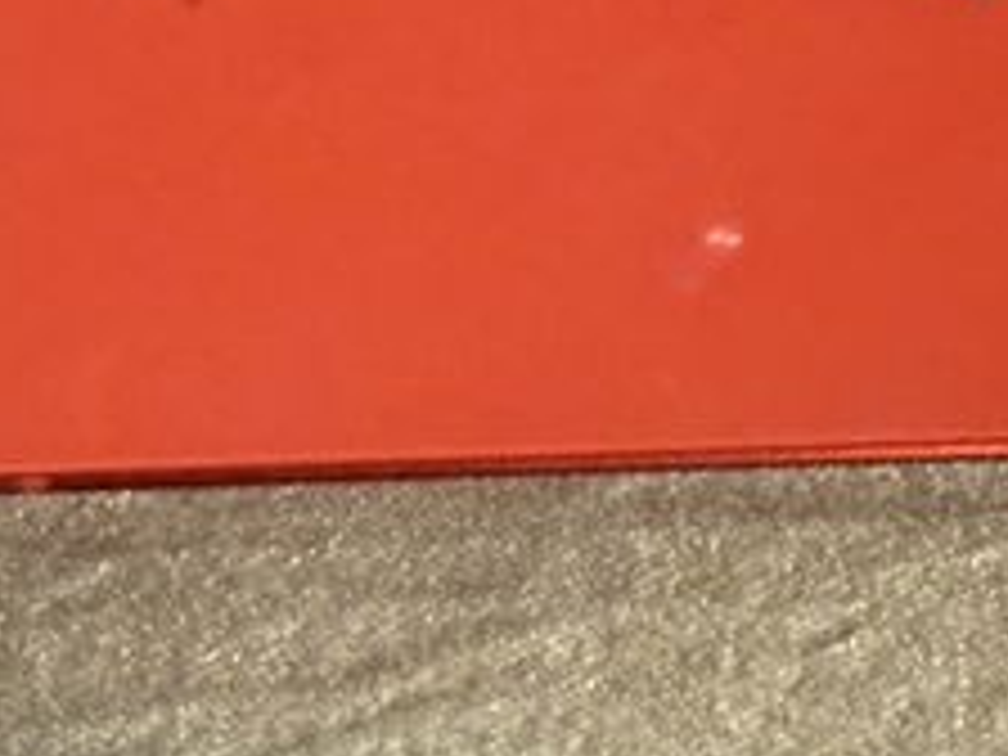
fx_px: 3116
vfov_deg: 13.8
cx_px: 760
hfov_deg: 18.3
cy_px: 194
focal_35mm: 107
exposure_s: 1/50
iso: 320
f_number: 2.2
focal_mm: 2.22
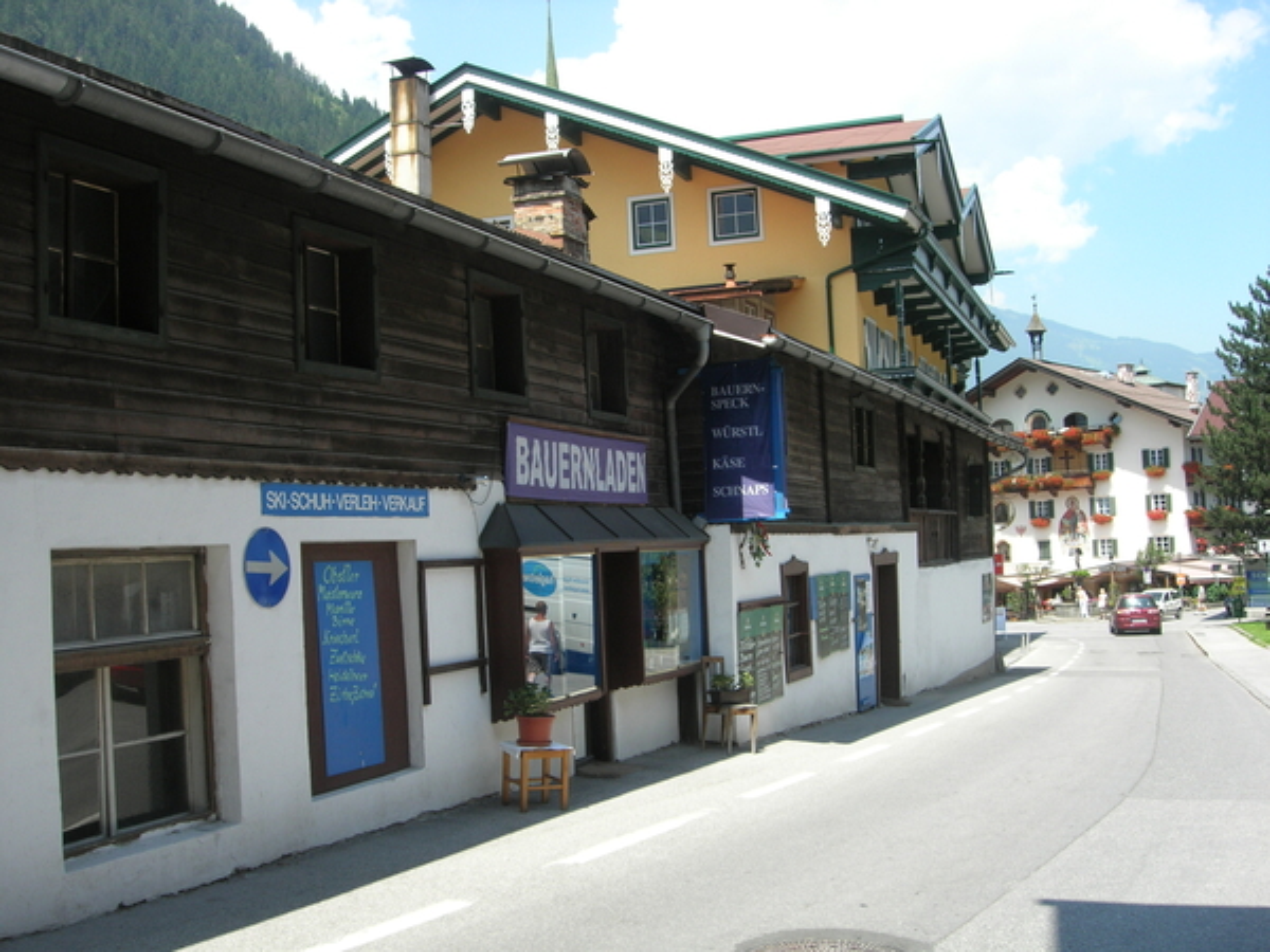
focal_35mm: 41
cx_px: 635
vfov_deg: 35.1
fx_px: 1504
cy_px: 476
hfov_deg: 45.8
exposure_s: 1/260
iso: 64
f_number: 4.9
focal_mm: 8.5
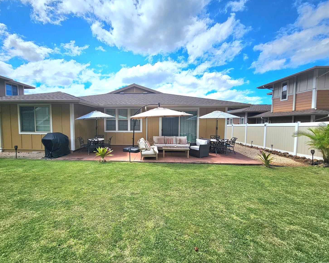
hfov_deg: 100.4
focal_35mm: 14
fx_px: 136
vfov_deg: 88.0
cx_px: 149
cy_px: 131
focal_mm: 2.2
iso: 50
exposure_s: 1/3333
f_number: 2.2
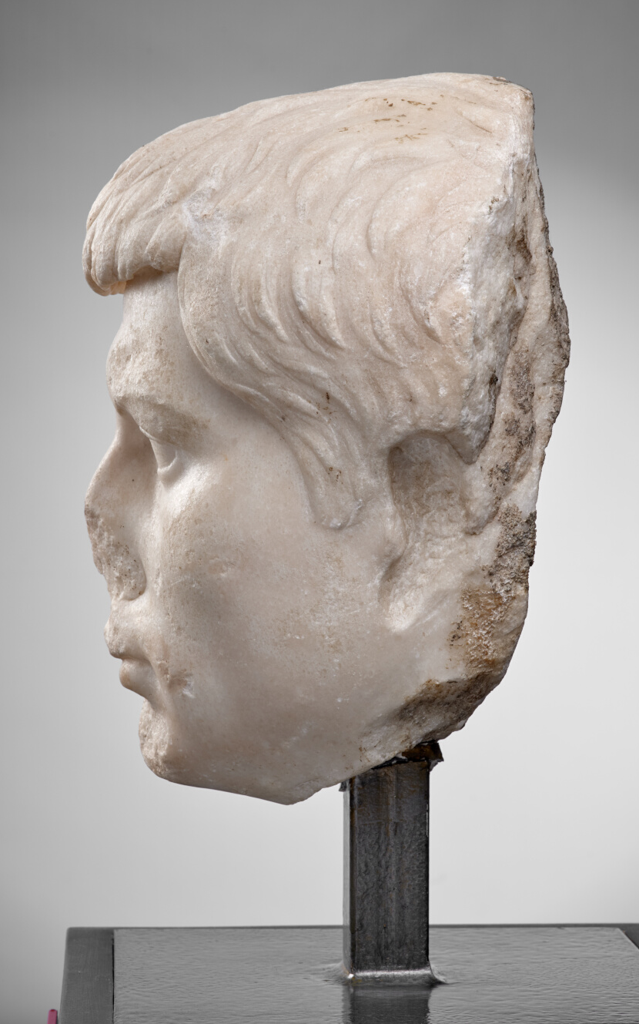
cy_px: 511
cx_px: 318
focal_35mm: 67
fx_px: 1868
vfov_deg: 30.6
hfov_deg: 19.4
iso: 200
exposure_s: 1/125
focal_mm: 80
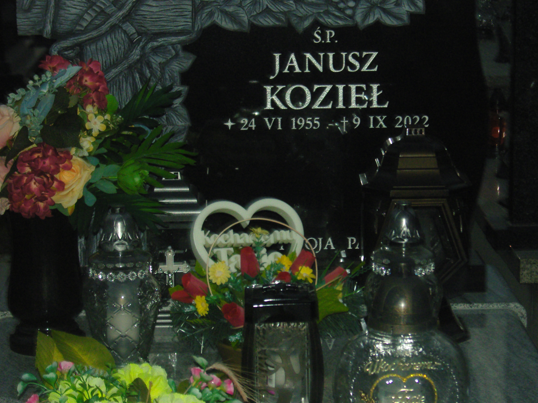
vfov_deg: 13.5
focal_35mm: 110
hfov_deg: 17.9
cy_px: 187
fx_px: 1710
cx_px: 272
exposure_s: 1/60
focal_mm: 21.9
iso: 400
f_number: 5.2
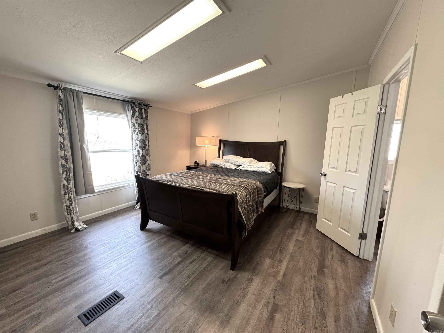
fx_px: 180
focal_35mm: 14
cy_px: 166
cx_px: 222
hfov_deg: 102.1
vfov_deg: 85.7
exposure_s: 1/60
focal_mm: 2.22
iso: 200
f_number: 2.2
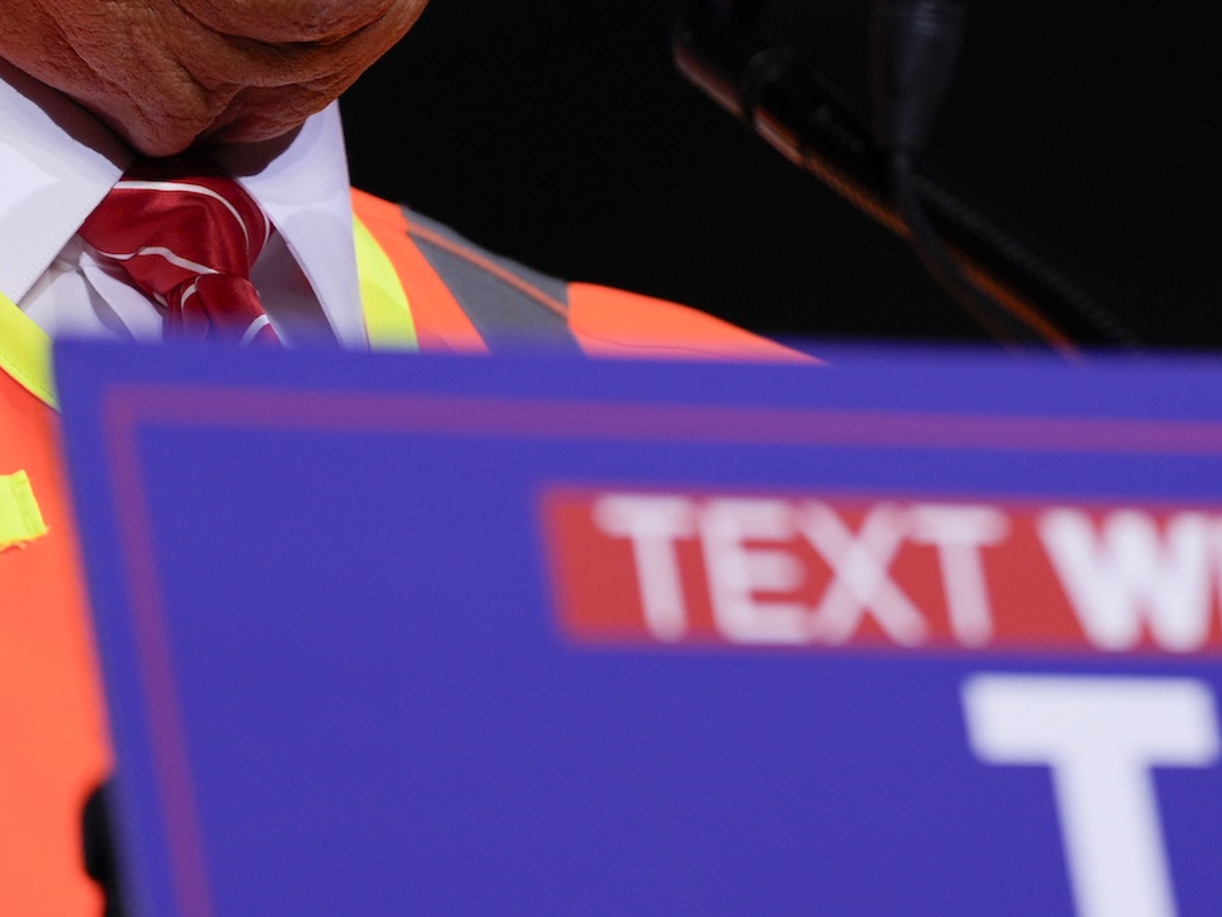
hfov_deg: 3.7
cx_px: 1218
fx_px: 18677
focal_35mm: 529
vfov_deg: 2.8
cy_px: 138
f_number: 2.8
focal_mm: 200
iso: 320
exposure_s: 1/500
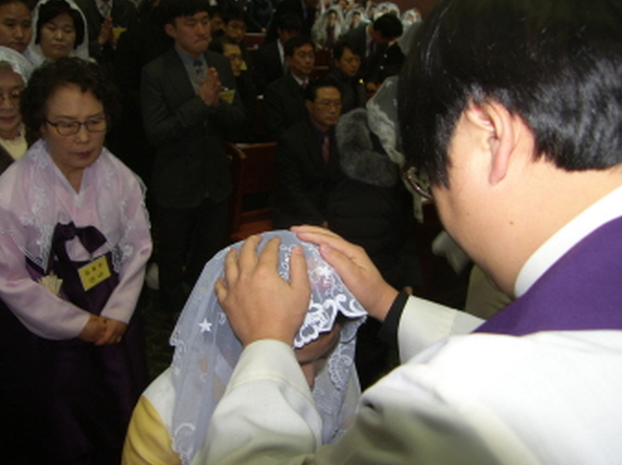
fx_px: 521
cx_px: 305
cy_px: 233
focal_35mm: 29
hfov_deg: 61.7
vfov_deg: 48.2
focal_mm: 7.4
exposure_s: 1/30
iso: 50
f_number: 2.2
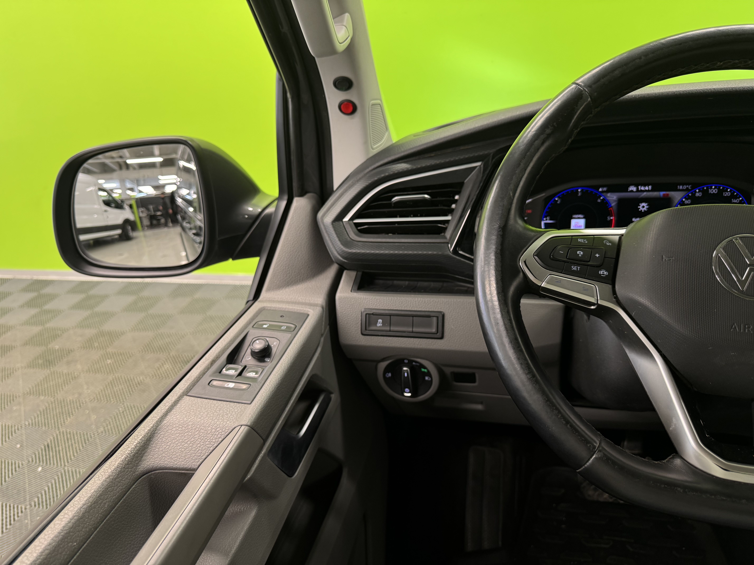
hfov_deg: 71.6
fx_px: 523
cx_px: 377
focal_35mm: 24
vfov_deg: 56.8
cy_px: 282
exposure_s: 1/50
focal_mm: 6.76
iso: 250
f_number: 1.78
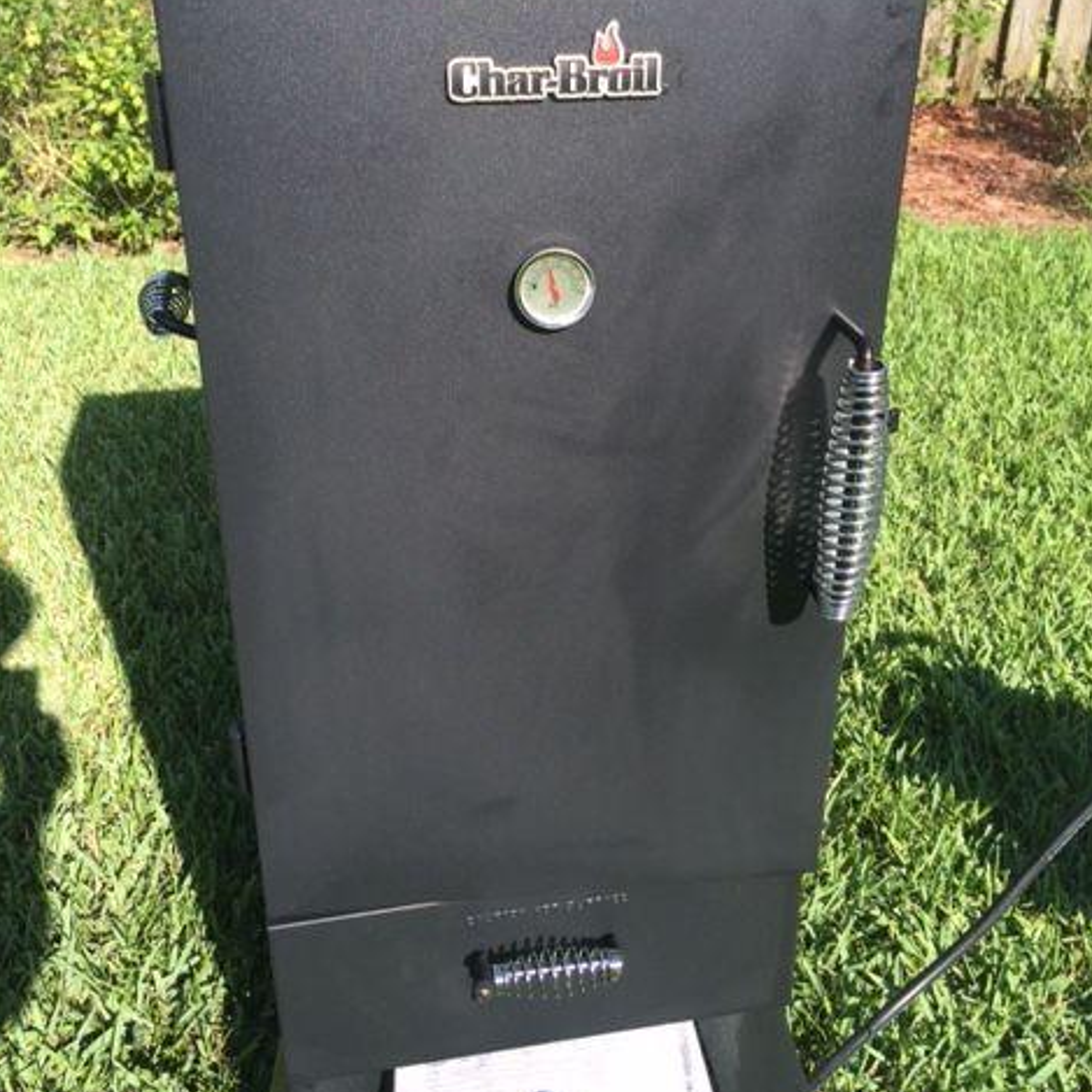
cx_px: 554
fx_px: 1249
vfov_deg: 47.2
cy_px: 494
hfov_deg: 47.2
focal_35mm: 35
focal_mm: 4.15
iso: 32
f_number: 2.2
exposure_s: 1/855
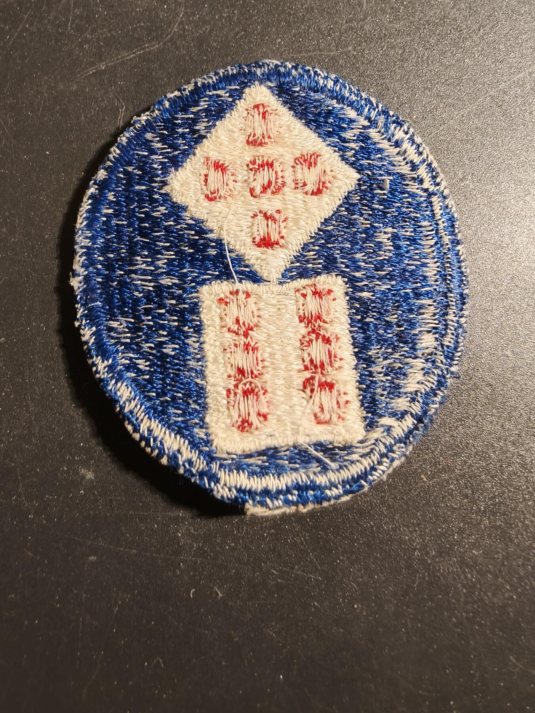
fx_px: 474
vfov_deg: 73.9
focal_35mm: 23
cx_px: 268
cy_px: 356
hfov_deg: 58.9
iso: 200
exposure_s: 1/60.3
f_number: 2
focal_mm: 2.32
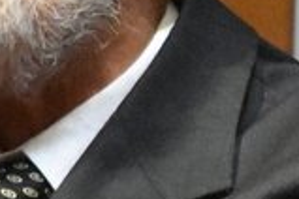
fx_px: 15562
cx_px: 496
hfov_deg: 1.1
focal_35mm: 1874
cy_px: 3
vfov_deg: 0.7
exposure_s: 1/125
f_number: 5
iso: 12800
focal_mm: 165
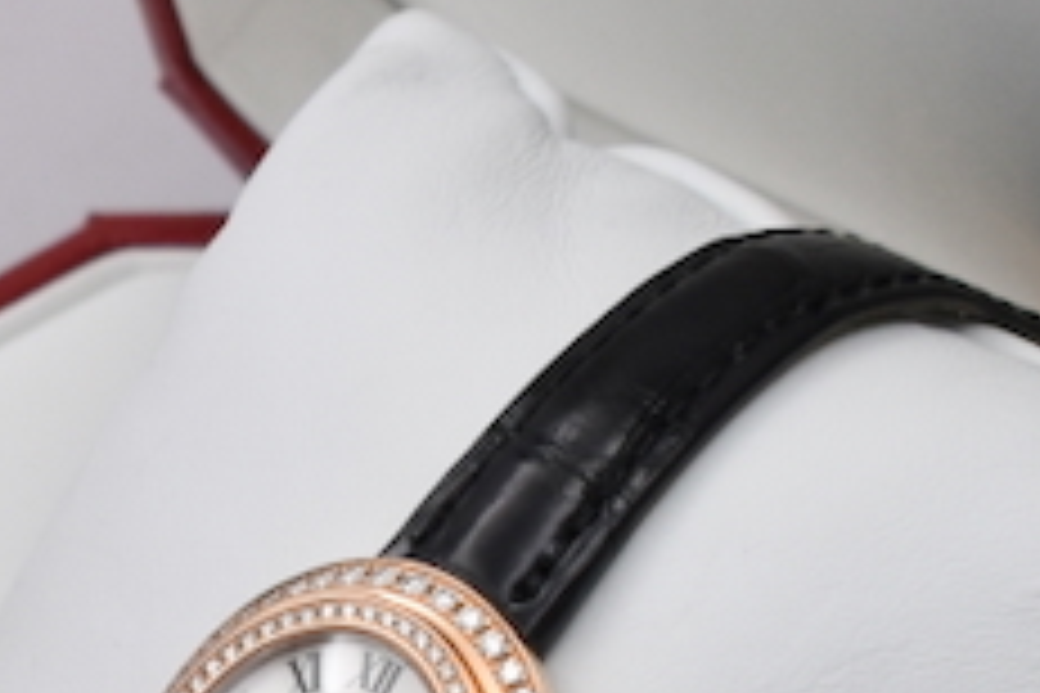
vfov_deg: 4.1
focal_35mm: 333
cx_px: -842
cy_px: 1413
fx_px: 9619
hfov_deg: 6.1
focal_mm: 40
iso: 400
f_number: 7.1
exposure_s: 1/125
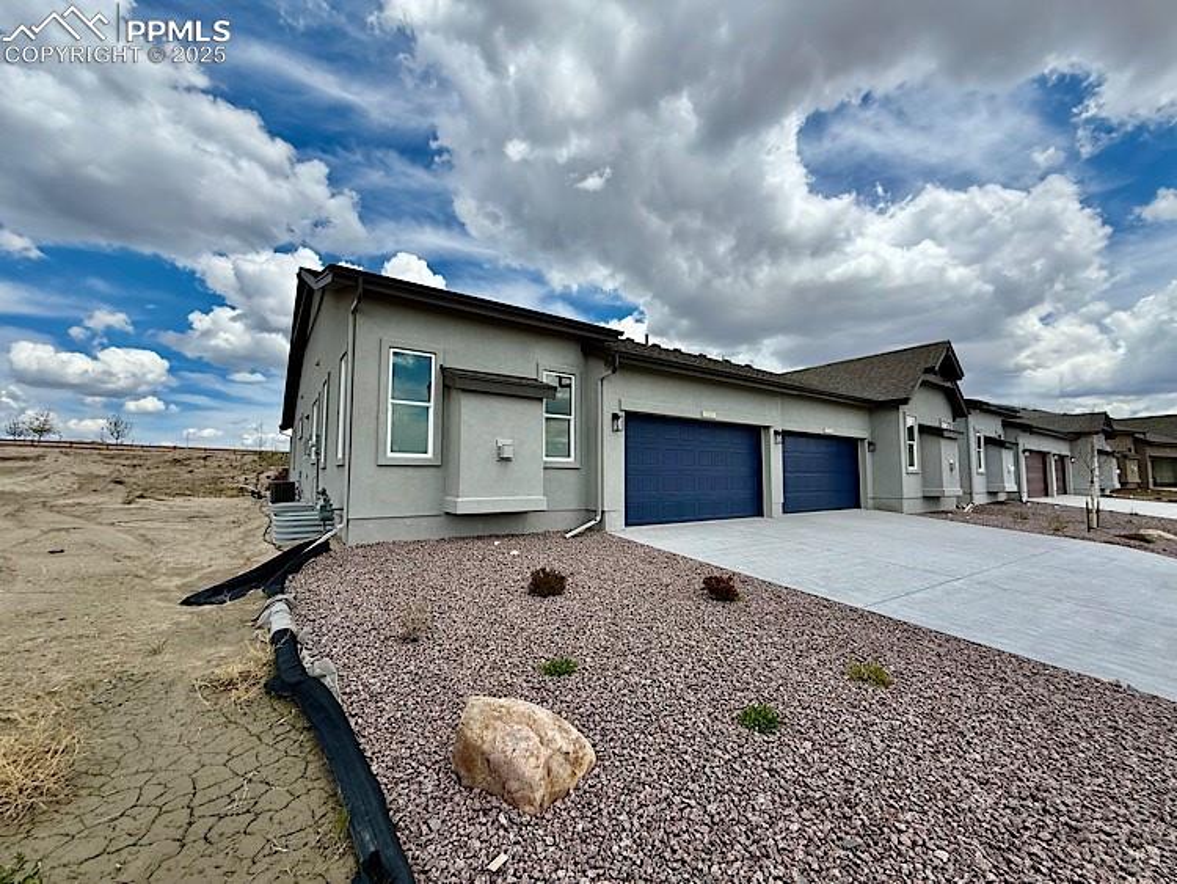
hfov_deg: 102.0
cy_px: 442
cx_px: 588
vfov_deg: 85.7
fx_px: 476
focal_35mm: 14
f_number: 2.2
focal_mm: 2.22
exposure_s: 1/2320
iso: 64
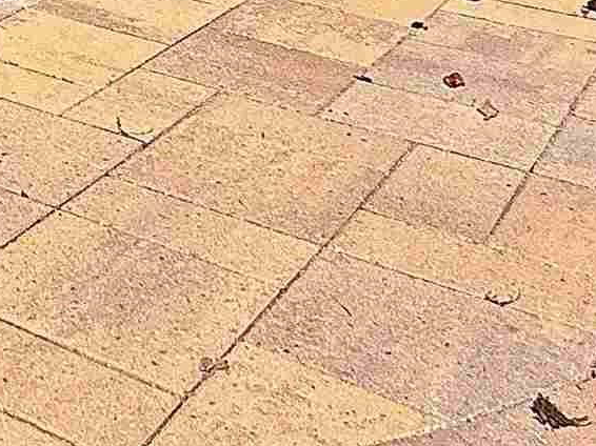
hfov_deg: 21.3
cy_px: -462
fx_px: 1308
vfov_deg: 15.3
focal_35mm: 76
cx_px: -317
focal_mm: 2.22
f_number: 2.2
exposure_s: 1/1368
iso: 64
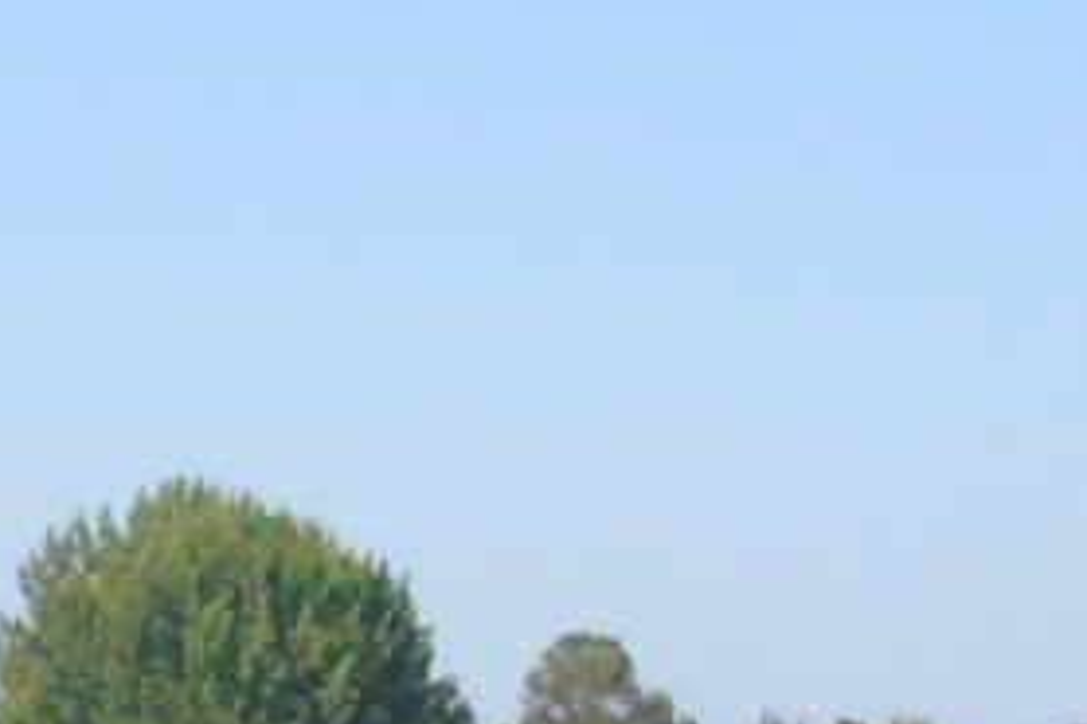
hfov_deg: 7.9
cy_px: 1291
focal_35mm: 262
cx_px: 203
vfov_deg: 5.2
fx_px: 7906
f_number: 4.7
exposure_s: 1/2000
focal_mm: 9.6
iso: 400
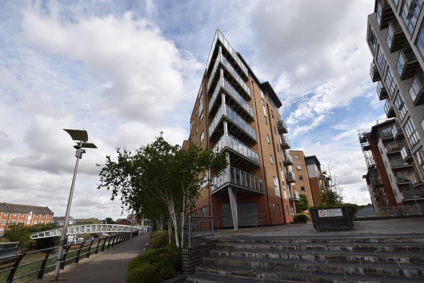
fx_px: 212
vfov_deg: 67.4
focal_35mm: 18
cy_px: 142
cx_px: 212
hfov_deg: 90.0
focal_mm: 12
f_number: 9
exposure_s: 1/200
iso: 100
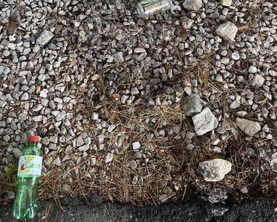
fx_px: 336
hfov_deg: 44.7
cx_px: 125
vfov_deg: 33.8
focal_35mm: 41
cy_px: 9
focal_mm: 5.1
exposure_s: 1/121
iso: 100
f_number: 1.6
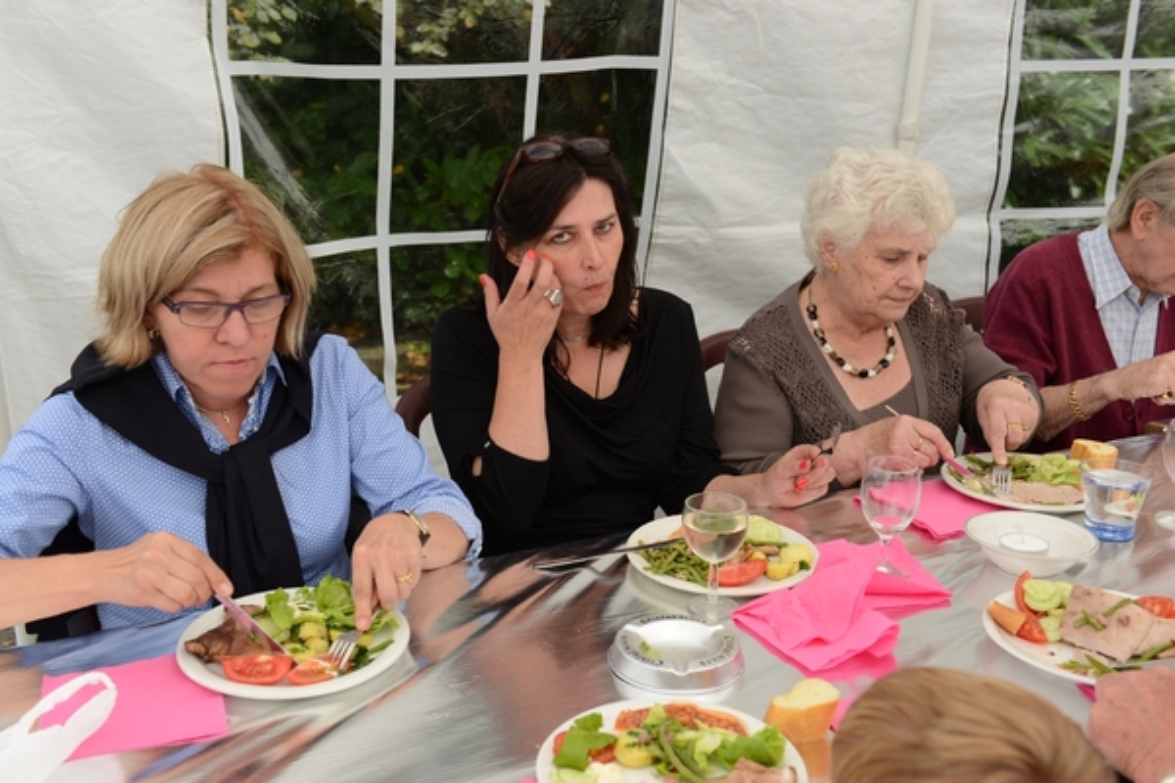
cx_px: 588
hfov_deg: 48.5
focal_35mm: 40
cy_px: 392
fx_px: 1305
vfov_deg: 33.4
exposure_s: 1/125
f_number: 5.6
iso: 200
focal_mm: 40
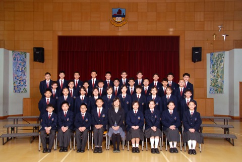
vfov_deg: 43.7
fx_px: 202
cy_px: 81
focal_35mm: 30
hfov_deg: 61.9
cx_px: 121
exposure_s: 1/13
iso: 100
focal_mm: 20
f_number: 7.1
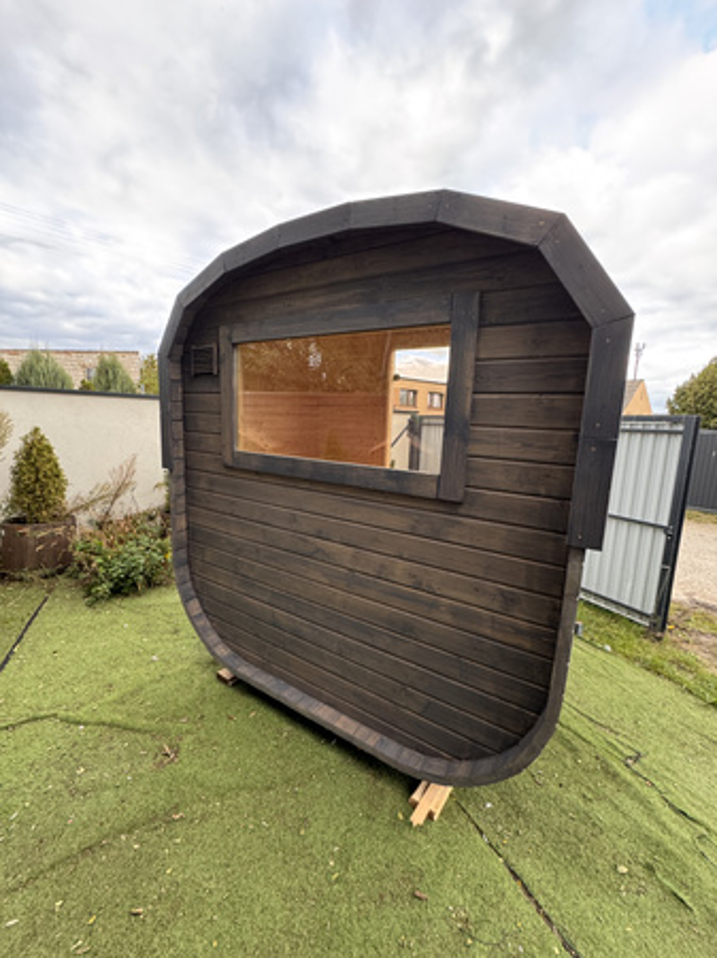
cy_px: 479
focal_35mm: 14
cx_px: 358
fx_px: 387
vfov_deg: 102.1
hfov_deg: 85.6
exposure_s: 1/99
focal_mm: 2.22
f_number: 2.2
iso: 250
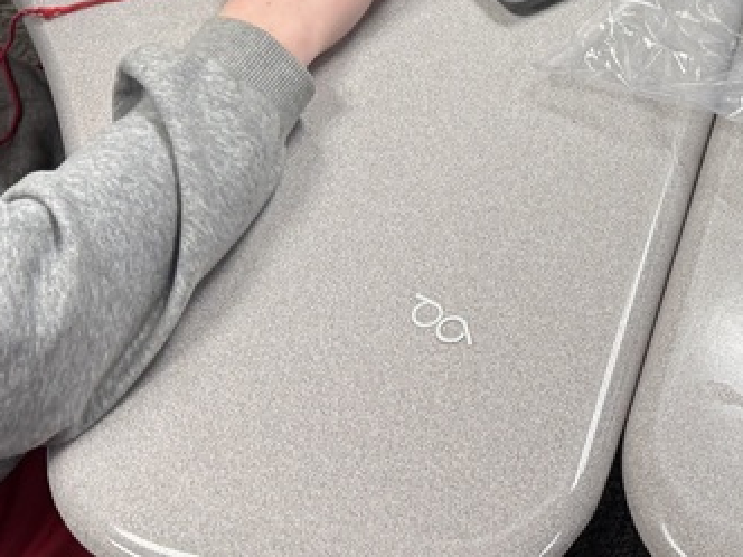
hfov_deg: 25.4
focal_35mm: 74
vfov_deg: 18.8
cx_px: 692
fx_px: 1588
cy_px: -123
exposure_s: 1/120
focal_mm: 6.76
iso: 200
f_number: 1.78
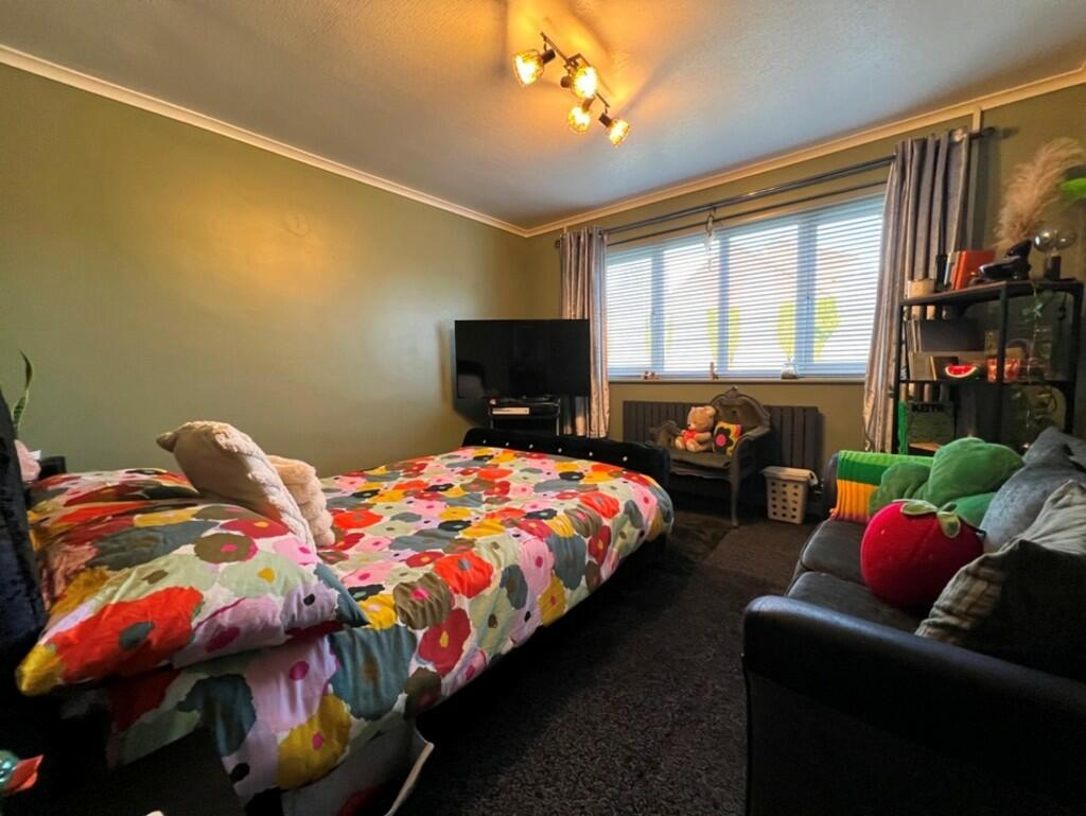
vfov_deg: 90.0
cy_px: 408
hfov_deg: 106.2
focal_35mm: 13
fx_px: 408
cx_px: 543
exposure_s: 1/50
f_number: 1.8
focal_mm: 1.57
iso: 320
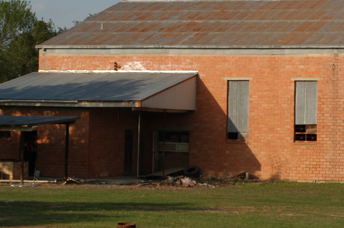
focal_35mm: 135
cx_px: 353
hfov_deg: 14.9
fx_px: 1291
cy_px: 79
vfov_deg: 10.1
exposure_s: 1/350
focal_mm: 35
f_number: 10
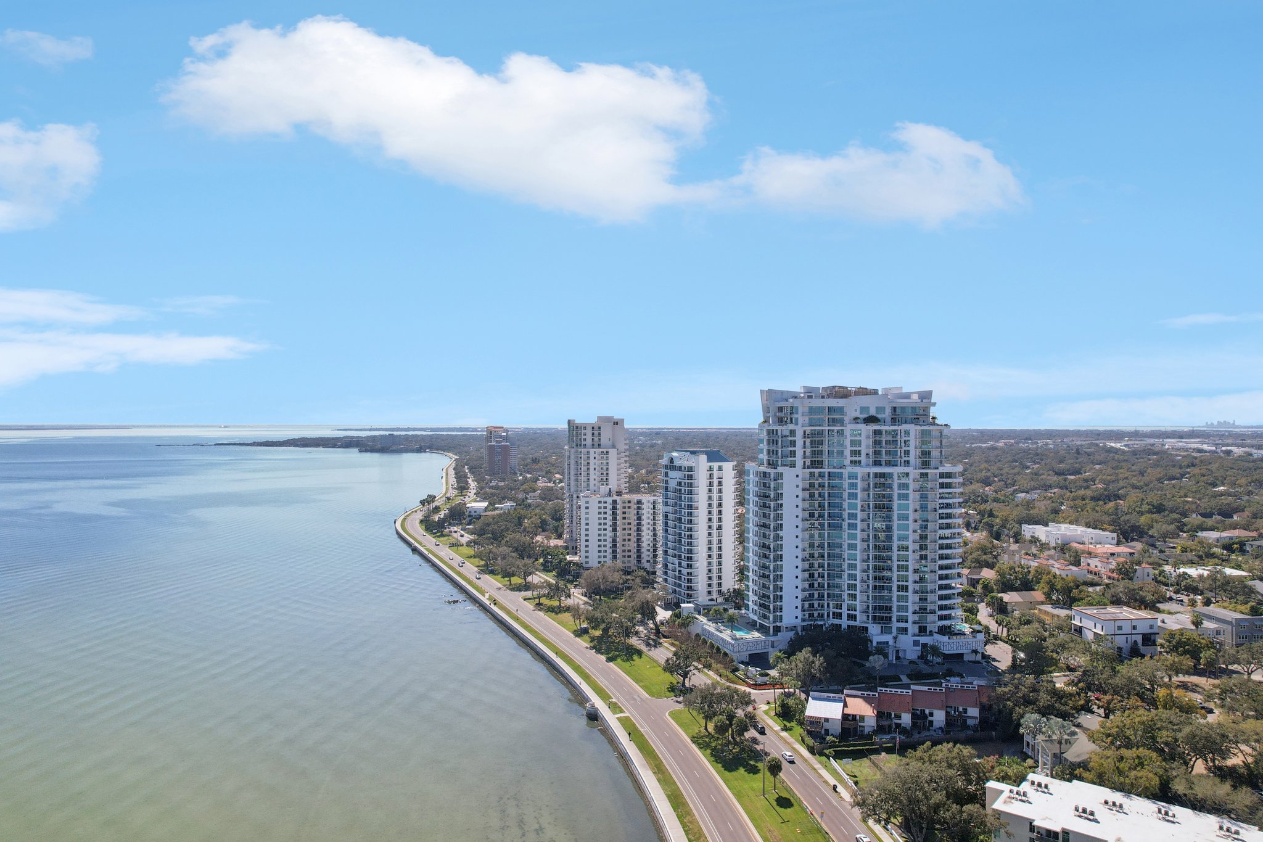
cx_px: 632
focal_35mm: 22
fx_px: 772
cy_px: 421
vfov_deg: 57.2
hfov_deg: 78.6
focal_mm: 8.38
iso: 110
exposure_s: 1/3200
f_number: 2.8
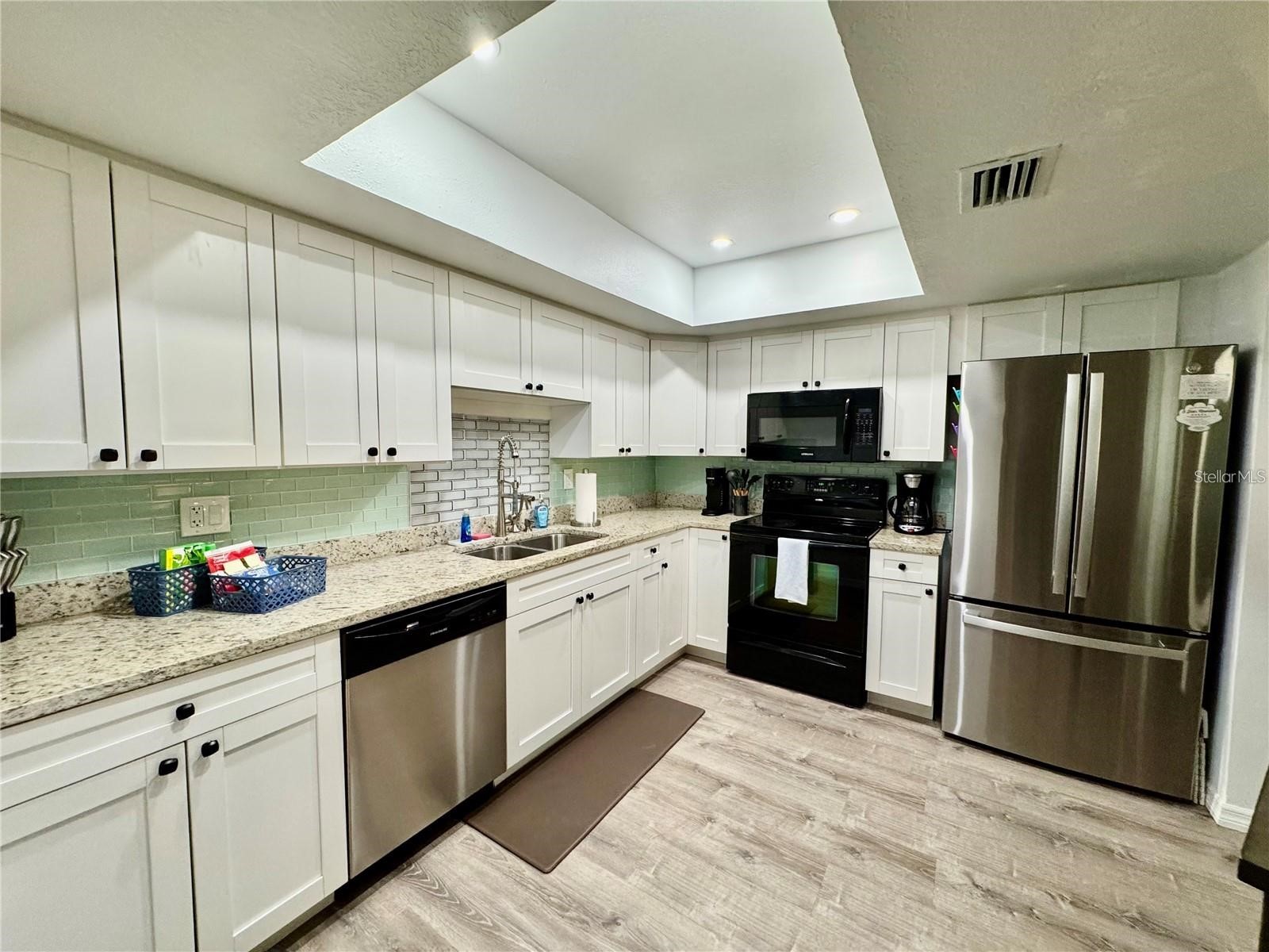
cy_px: 476
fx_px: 513
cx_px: 634
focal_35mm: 14
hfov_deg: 102.1
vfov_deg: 85.7
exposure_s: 1/120
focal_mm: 2.22
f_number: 2.2
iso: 250
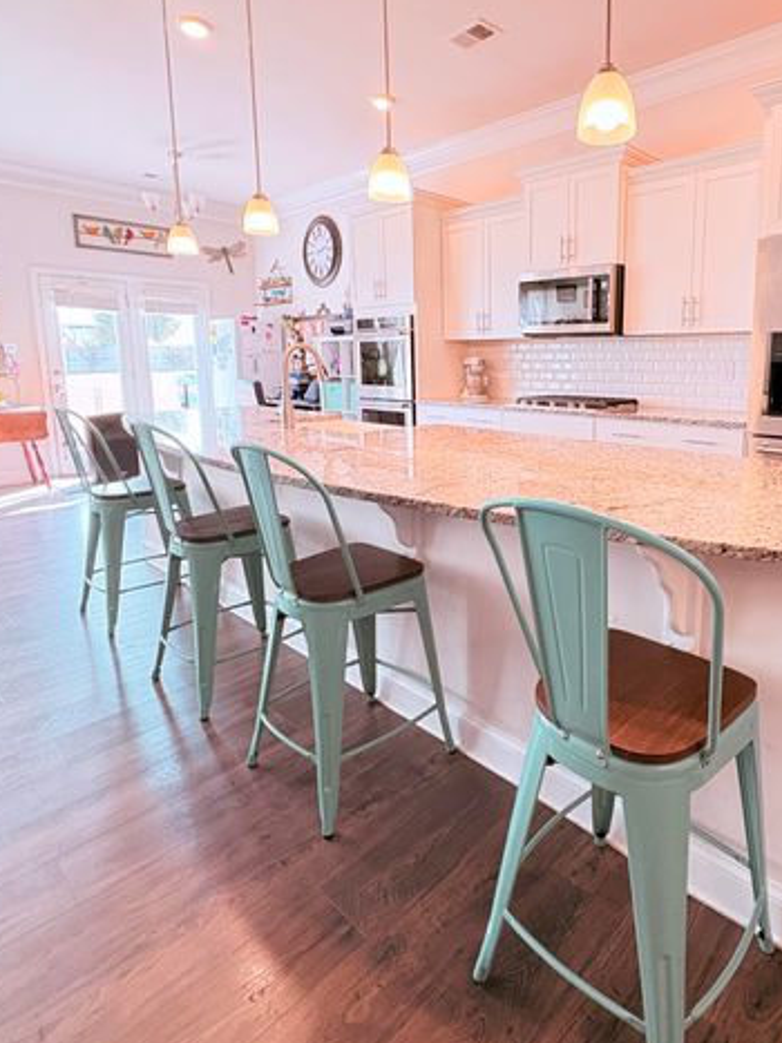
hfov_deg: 64.6
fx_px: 603
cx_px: 507
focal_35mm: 20
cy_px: 446
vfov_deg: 81.2
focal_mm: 2.22
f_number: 2.2
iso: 400
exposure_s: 1/60
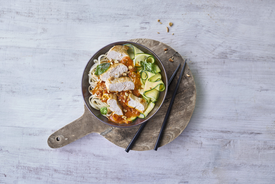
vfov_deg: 27.0
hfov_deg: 39.6
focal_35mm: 50
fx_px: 382
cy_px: 92
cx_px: 138
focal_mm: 50
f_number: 4.5
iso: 50
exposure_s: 1/20
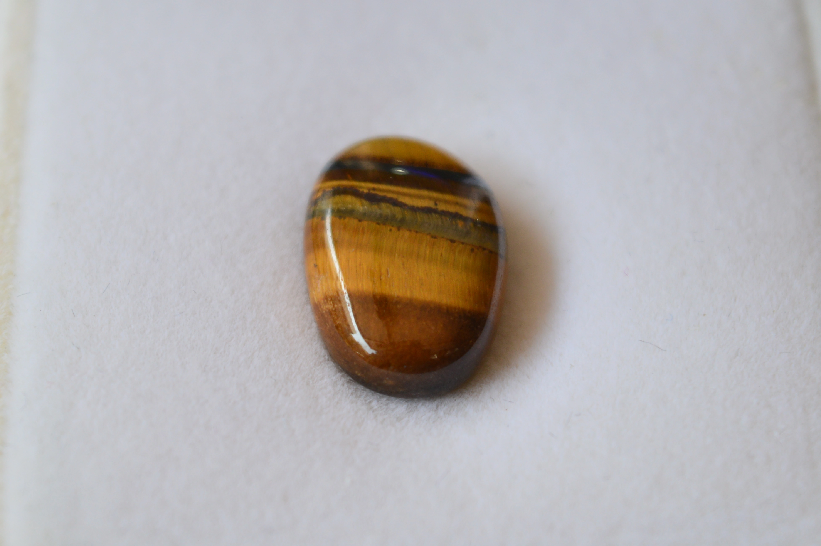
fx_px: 1880
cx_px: 410
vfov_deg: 16.5
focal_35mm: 82
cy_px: 273
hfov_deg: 24.6
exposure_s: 1/125
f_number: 5.6
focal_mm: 55
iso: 200
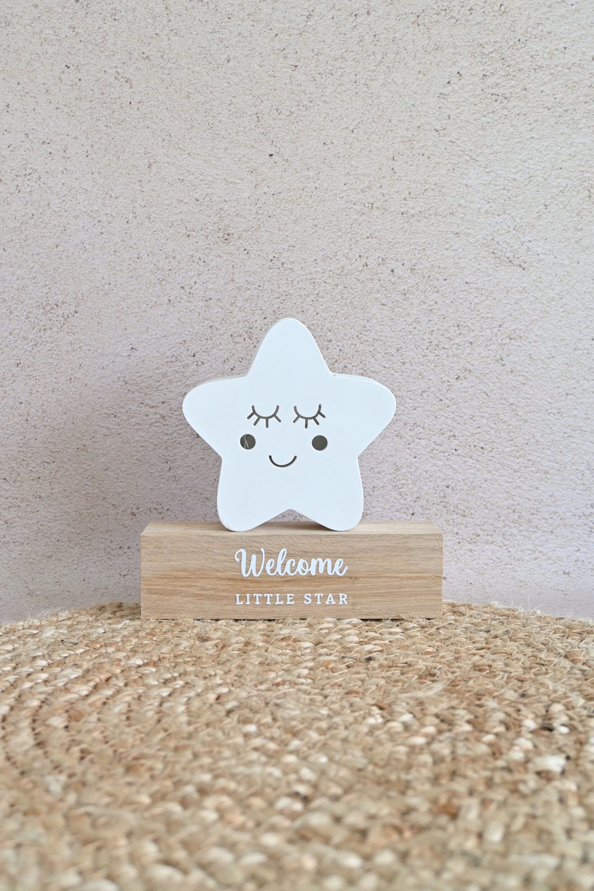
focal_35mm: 38
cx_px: 289
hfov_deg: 35.3
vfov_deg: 51.0
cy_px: 444
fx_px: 935
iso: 250
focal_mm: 24.5
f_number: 5
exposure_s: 1/40
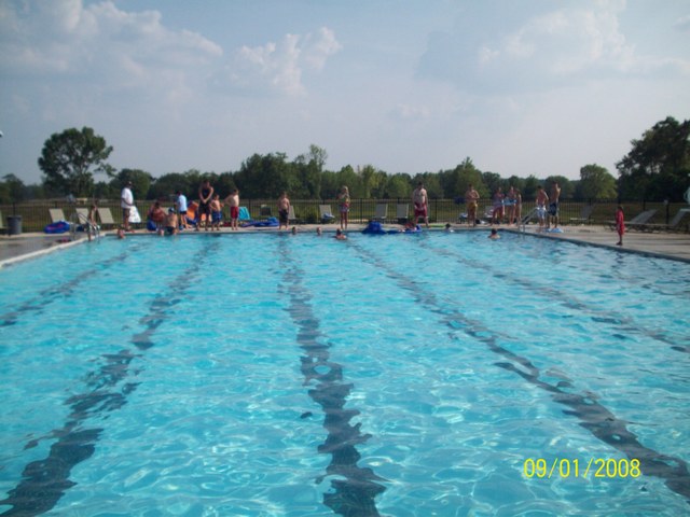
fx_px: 738
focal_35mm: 37
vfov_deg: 38.7
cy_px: 258
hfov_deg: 50.1
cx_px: 345
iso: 80
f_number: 5.6
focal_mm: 6.2
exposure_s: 1/612
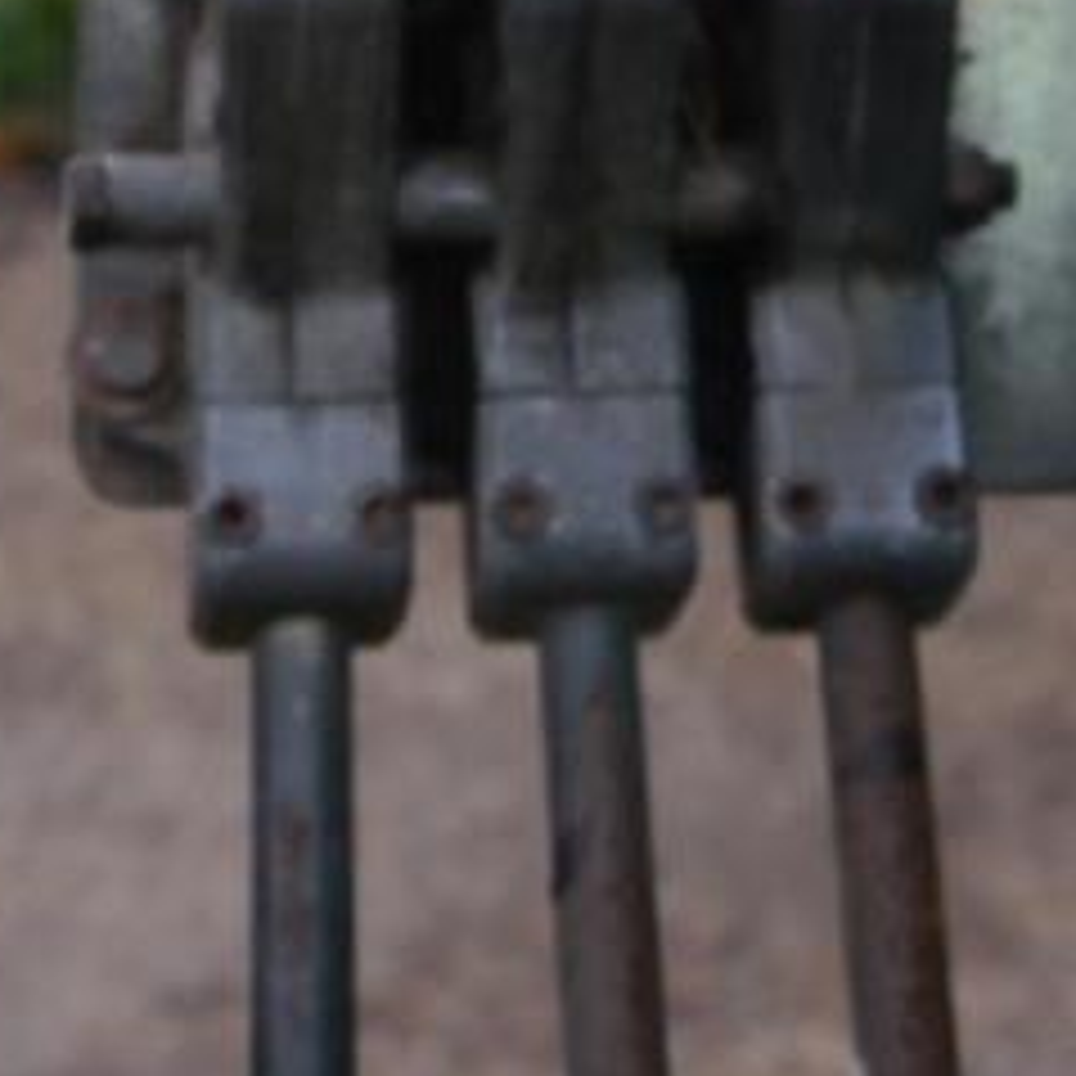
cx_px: 581
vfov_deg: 15.0
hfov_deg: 16.4
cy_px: -639
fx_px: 3728
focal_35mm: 106
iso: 640
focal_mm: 14
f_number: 3.5
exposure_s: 1/60
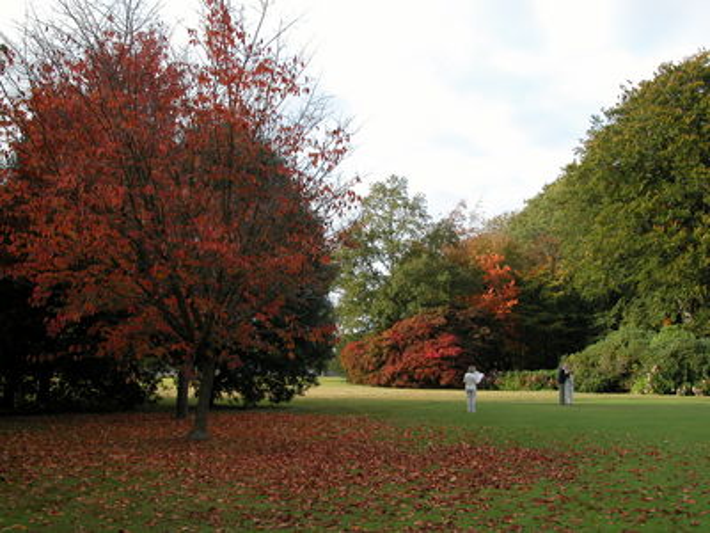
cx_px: 355
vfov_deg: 29.1
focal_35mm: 50
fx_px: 1026
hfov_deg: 38.2
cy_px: 266
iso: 100
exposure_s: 1/131
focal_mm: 12.7
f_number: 4.8
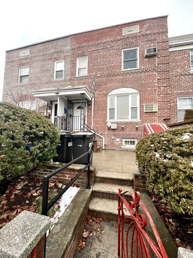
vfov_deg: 106.2
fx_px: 97
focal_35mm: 13
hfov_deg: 89.9
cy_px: 129
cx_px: 96
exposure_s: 1/99
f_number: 1.8
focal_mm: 1.57
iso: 100
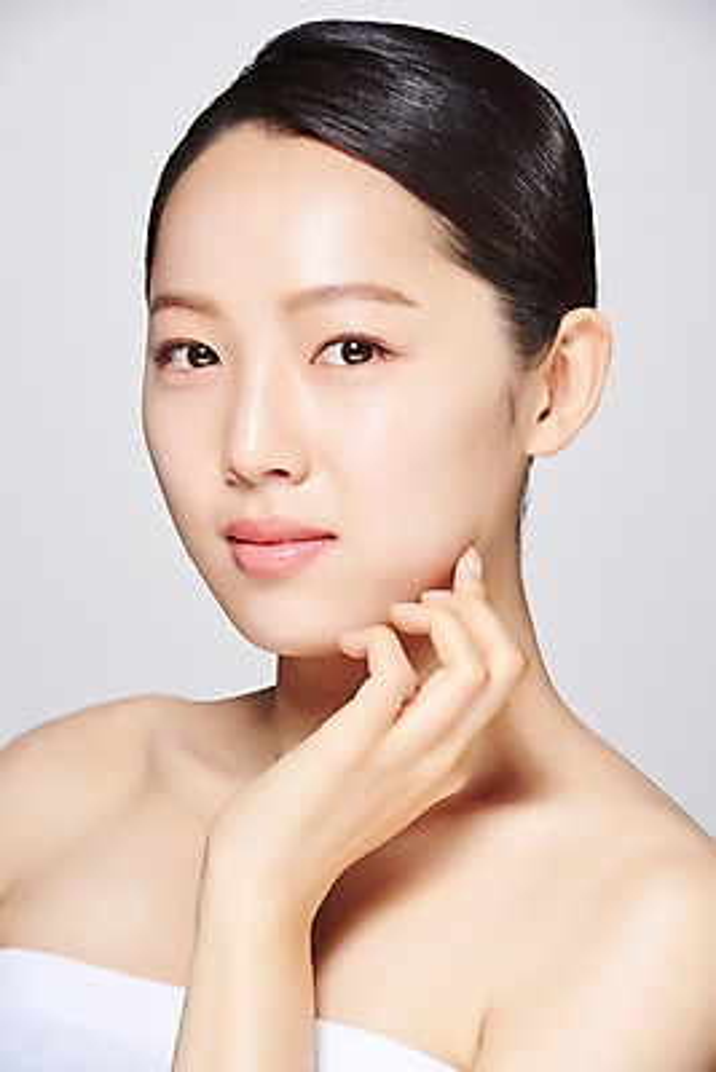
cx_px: 358
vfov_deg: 10.3
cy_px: 536
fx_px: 5961
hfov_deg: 6.9
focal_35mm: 200
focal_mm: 200
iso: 64
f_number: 11
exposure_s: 1/125
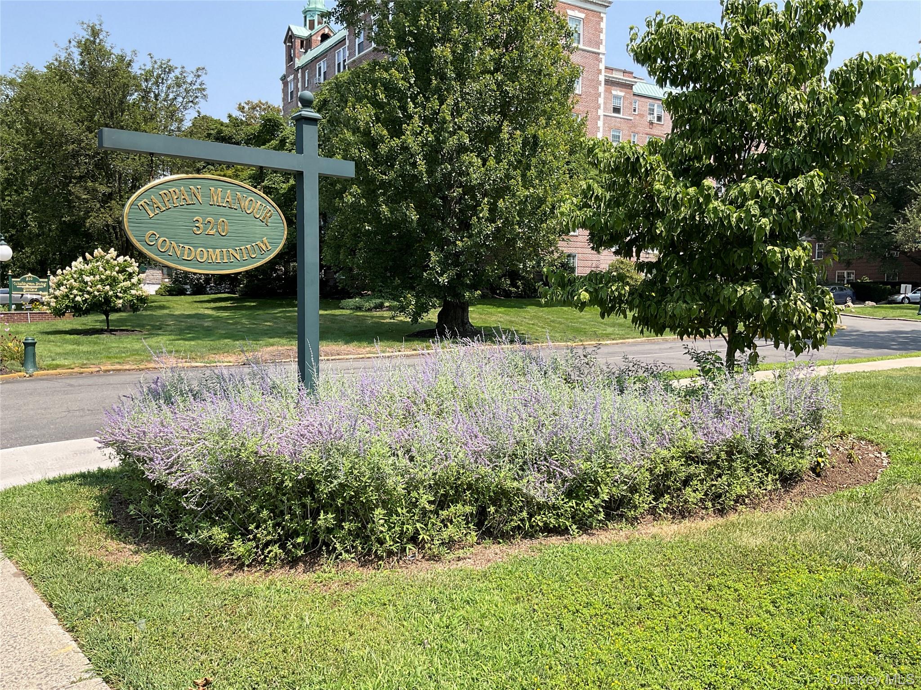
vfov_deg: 48.2
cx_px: 460
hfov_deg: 61.7
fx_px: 772
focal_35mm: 29
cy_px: 345
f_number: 1.8
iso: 16
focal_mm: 3
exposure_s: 1/997
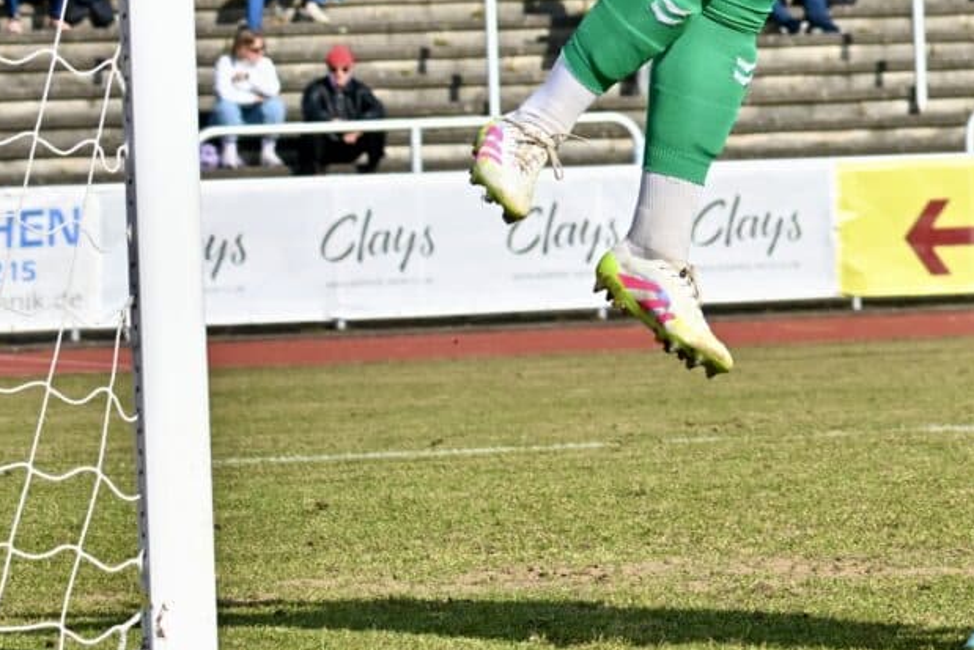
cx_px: 1371
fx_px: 9850
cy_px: -290
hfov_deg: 5.6
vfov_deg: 3.8
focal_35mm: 364
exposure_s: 1/1600
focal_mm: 110
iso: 450
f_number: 6.3
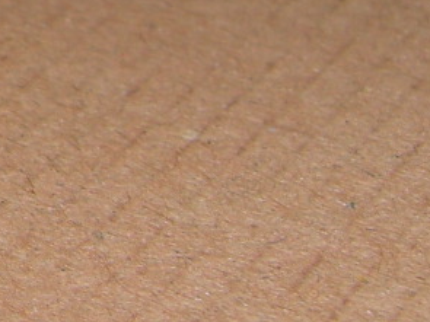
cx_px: -517
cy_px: -237
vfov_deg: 7.0
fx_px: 2558
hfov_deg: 8.9
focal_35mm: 206
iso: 64
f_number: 8
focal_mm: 6.2
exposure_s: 1/30
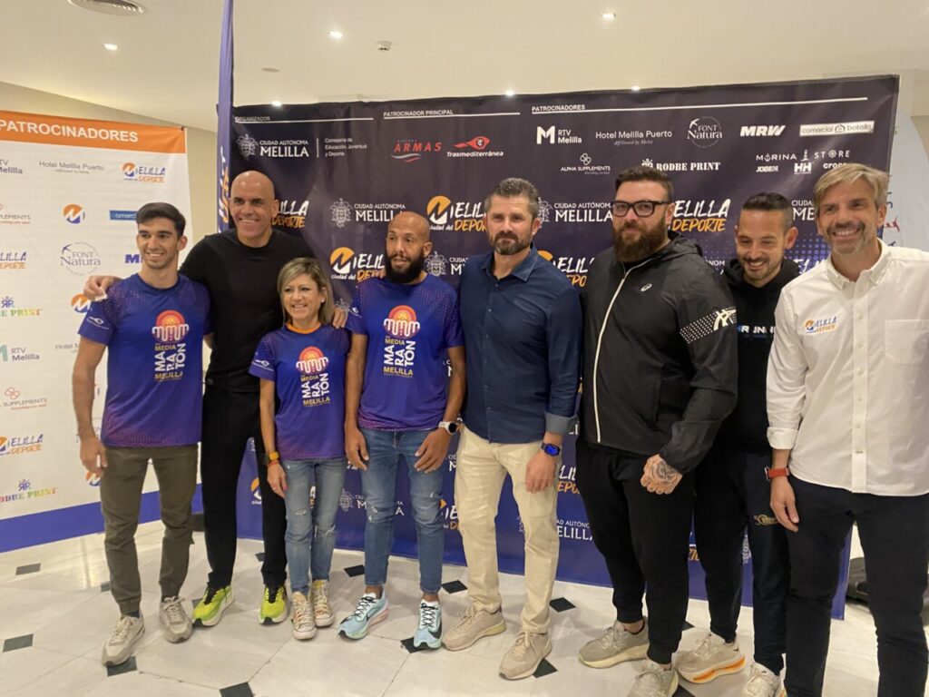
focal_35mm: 26
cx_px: 464
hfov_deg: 67.3
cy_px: 348
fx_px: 698
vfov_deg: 53.1
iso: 500
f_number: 1.8
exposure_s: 1/33
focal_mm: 4.25
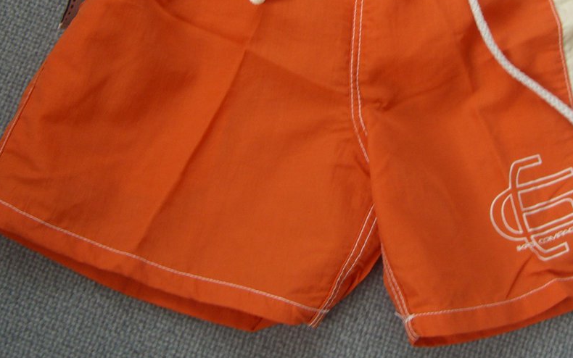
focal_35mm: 68
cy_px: 54
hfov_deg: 30.1
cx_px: 331
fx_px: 1062
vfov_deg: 18.9
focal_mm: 7.9
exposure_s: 1/15
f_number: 2.8
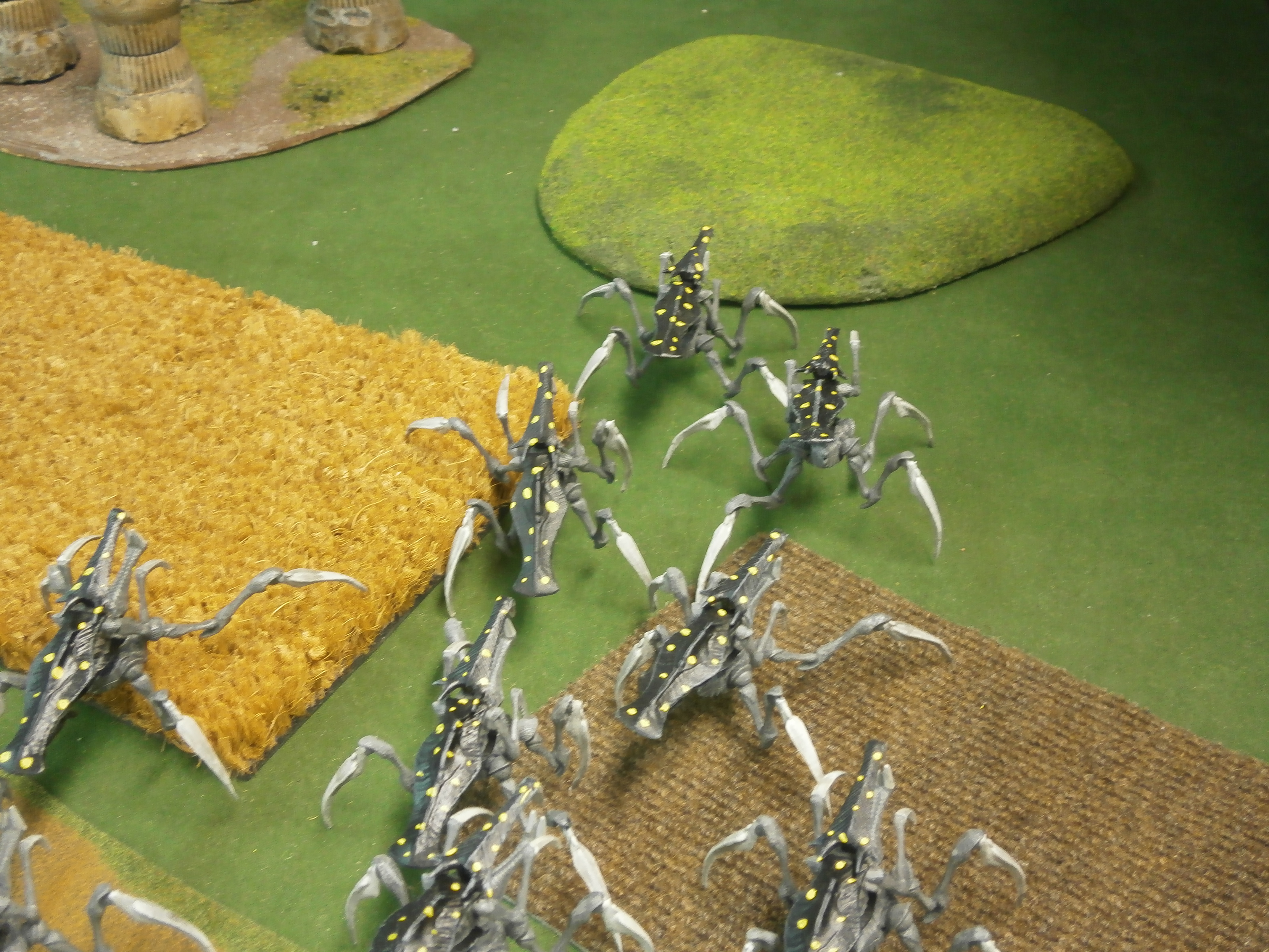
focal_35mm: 47
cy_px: 476
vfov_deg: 30.9
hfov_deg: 40.4
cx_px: 634
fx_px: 1723
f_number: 3.4
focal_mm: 8.3
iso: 200
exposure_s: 1/15
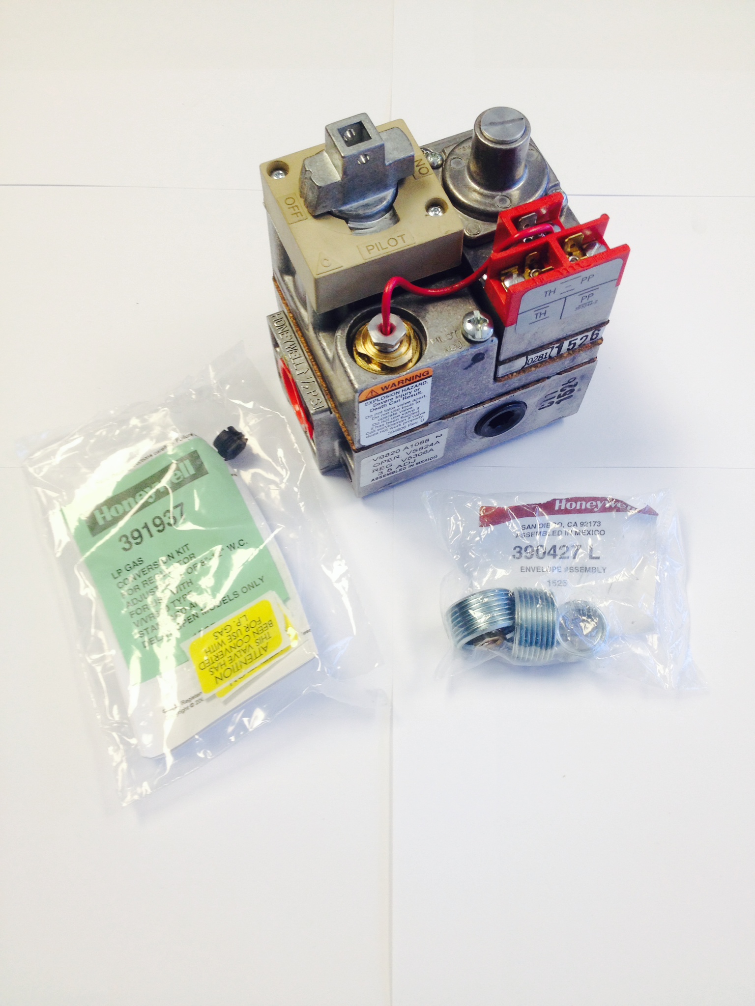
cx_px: 378
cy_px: 503
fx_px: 1018
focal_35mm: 35
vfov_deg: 52.6
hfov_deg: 40.7
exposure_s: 1/40
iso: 50
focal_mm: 4.28
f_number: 2.4
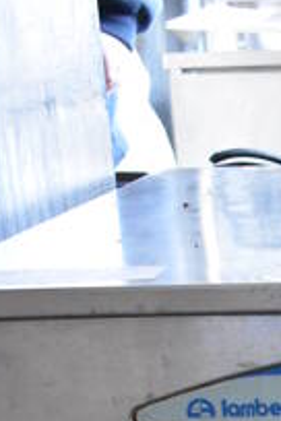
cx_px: 521
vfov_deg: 14.5
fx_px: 1417
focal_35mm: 121
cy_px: 794
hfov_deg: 10.6
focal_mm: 18
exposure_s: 1/125
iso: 2800
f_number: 3.5
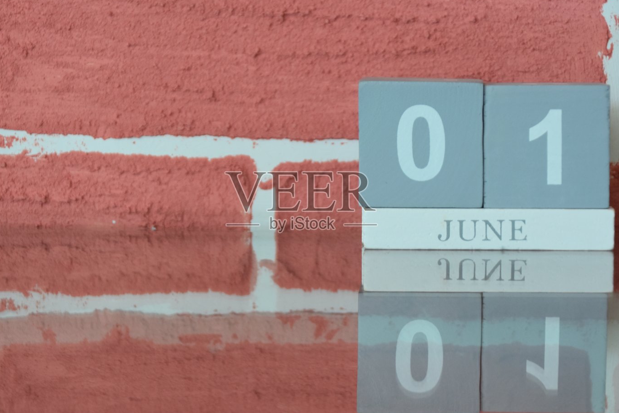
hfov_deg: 14.6
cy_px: 203
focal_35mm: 141
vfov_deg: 9.7
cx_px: 301
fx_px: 2424
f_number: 5.6
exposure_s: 1/125
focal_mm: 80
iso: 800
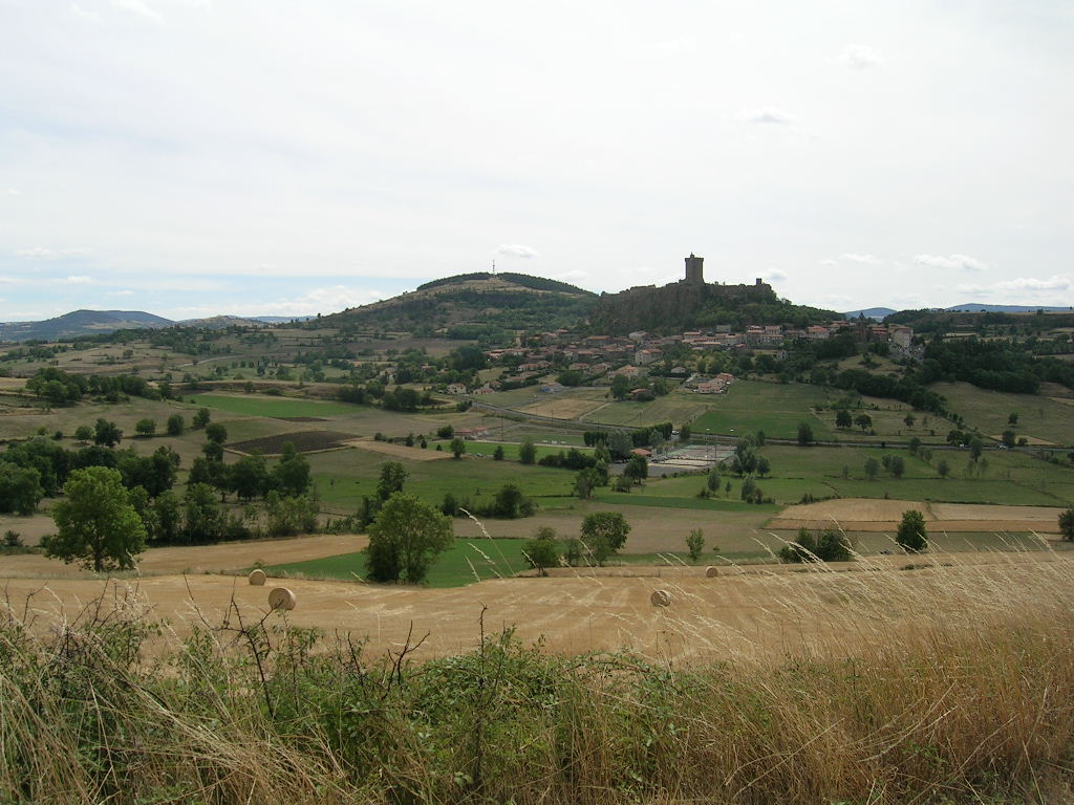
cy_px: 402
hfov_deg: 52.6
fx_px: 1086
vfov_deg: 40.7
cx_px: 537
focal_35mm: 35
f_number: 4.8
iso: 50
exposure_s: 1/559
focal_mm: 5.4
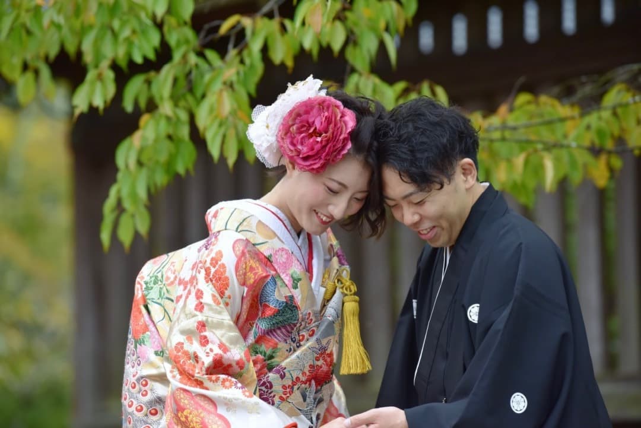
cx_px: 320
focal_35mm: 200
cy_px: 214
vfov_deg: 6.9
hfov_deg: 10.3
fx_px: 3562
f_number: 4
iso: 2000
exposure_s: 1/1000
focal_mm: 200
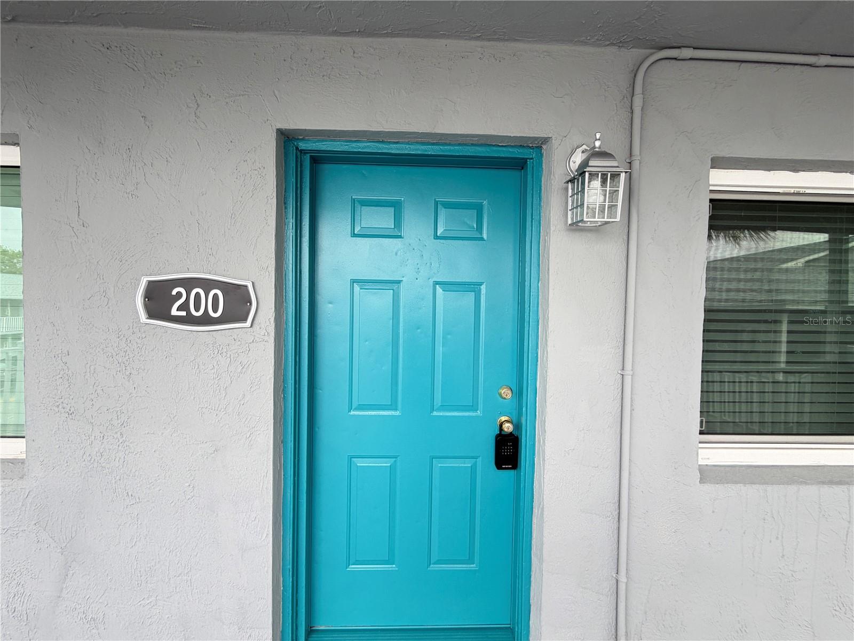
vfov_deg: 85.7
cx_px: 427
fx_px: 345
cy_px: 320
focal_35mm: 14
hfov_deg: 102.1
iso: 64
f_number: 2.2
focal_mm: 2.22
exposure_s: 1/121
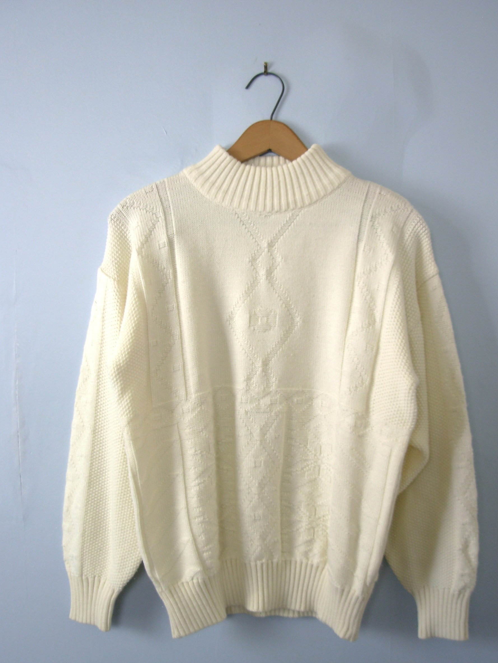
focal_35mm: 41
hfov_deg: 35.1
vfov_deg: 45.8
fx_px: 786
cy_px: 346
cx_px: 260
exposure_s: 1/41.5
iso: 50
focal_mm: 6.3
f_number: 2.9
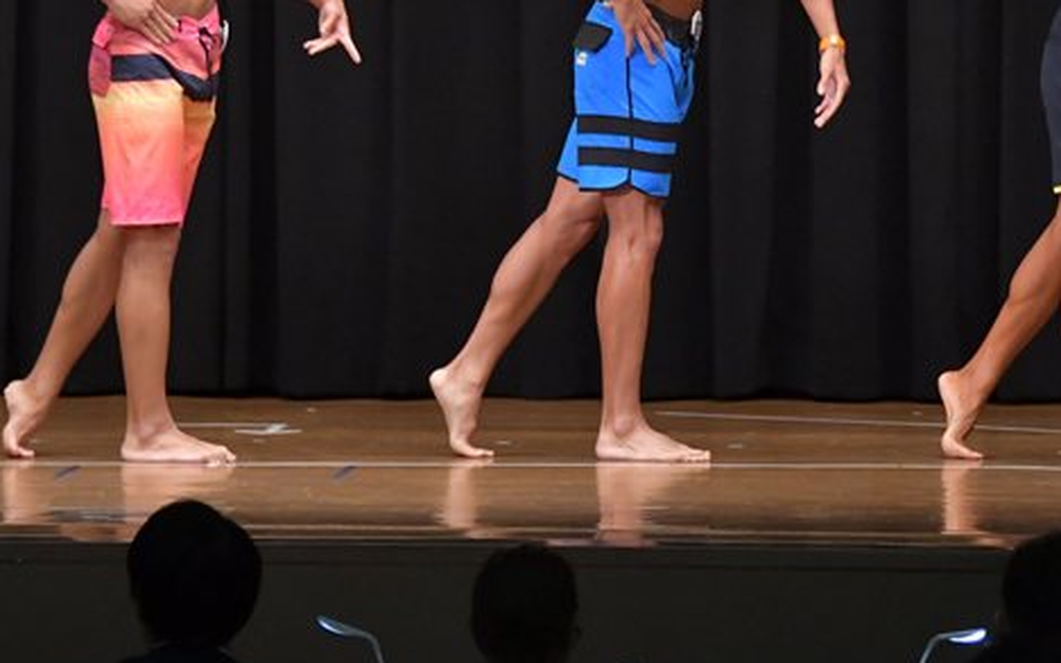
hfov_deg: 6.8
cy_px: 111
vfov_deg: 4.3
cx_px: 786
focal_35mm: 308
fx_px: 8905
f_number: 5.6
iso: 6400
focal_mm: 122
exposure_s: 1/400
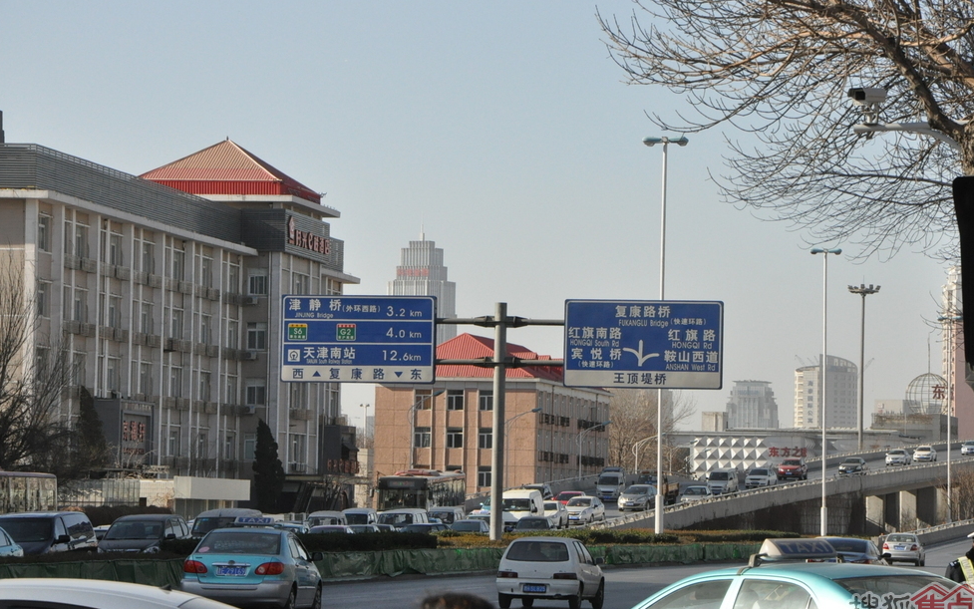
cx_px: 497
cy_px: 318
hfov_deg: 14.5
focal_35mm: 144
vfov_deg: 9.1
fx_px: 3823
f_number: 10
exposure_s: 1/2000
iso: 1600
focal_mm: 90
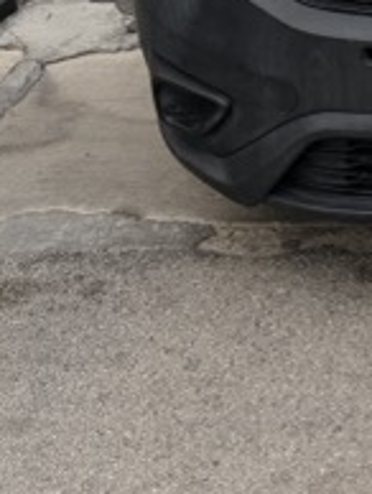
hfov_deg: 16.8
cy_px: -158
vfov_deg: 22.0
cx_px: 578
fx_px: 1129
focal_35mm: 79
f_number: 1.78
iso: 80
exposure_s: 1/296
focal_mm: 6.76
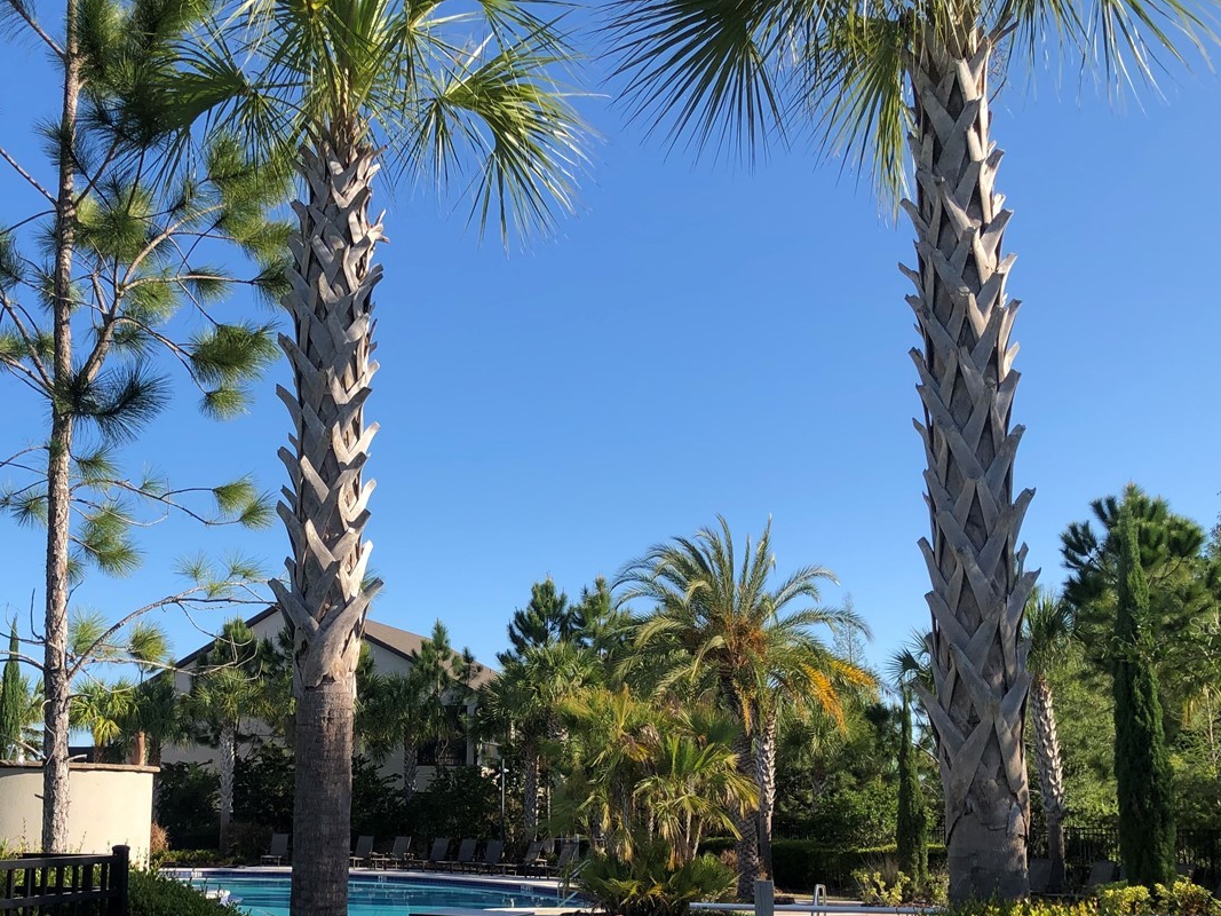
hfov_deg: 44.0
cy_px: 625
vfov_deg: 34.0
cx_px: 381
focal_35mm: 42
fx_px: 1481
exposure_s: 1/1156
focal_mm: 3.99
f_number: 1.8
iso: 20
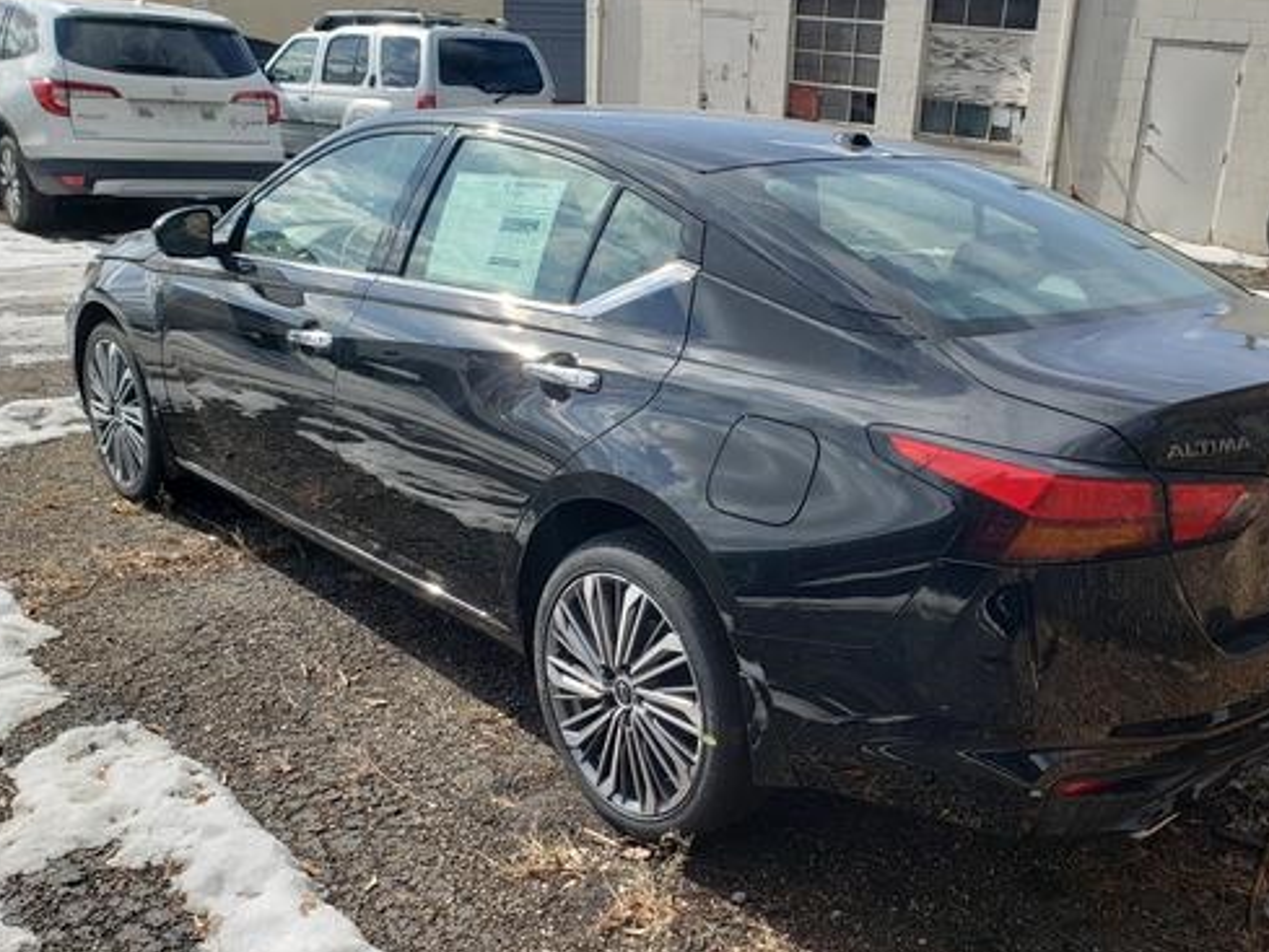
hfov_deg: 53.6
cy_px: 516
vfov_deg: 41.8
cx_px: 747
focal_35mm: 34
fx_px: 1247
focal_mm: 4.3
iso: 50
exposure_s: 1/1192
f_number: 2.4
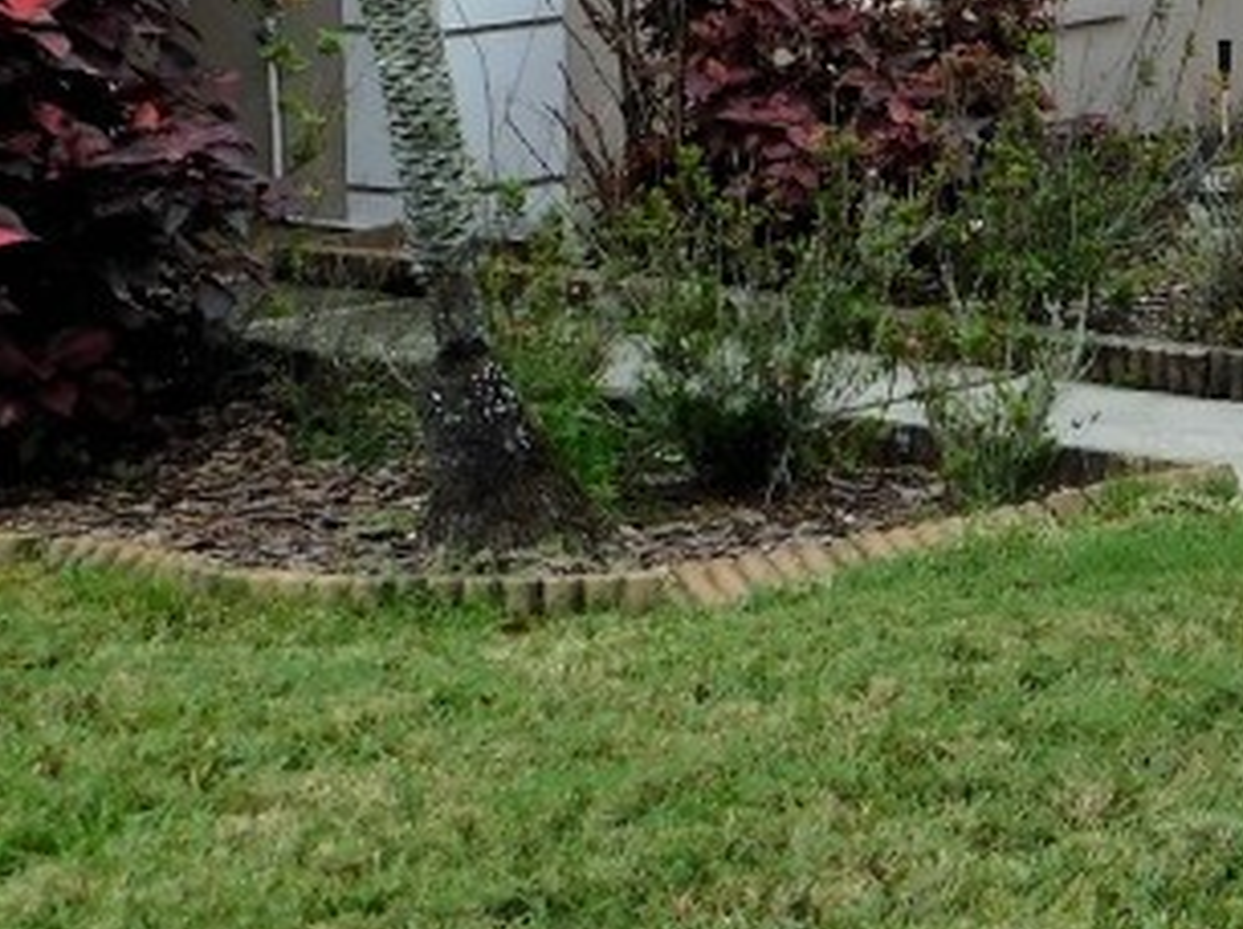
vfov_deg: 11.8
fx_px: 4340
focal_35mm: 121
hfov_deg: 14.8
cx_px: 2017
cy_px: -399
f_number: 3.5
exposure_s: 1/500
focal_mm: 6.3
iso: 125
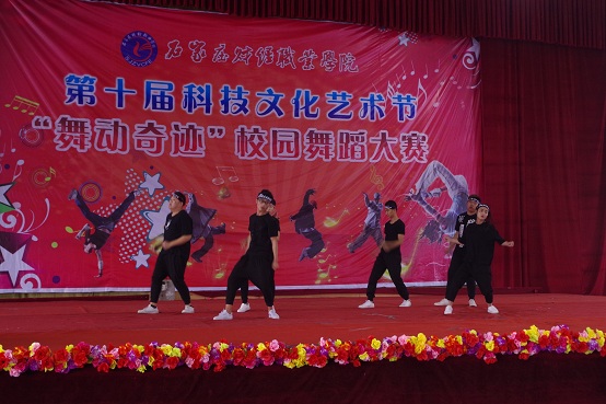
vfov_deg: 27.5
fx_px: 825
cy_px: 202
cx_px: 303
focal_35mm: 49
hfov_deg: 40.4
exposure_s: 1/30
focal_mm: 32.5
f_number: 5.6
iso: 1000
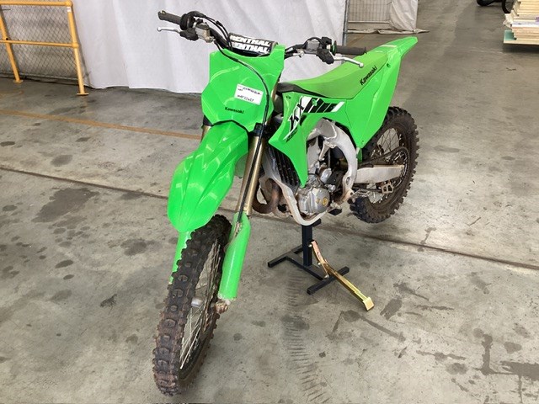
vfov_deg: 45.4
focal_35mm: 31
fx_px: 483
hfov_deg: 58.4
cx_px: 270
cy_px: 202
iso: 80
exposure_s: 1/50
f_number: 2.4
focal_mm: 3.3
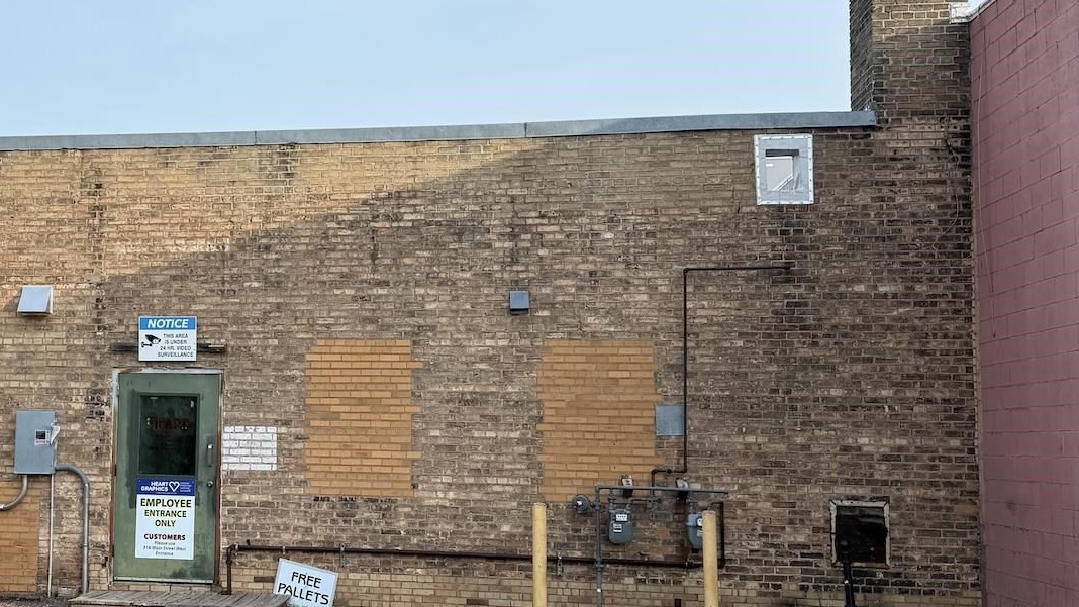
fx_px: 1345
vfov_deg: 25.4
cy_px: 316
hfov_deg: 42.1
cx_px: 246
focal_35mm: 47
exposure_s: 1/1464
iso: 80
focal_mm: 6.76
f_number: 1.78
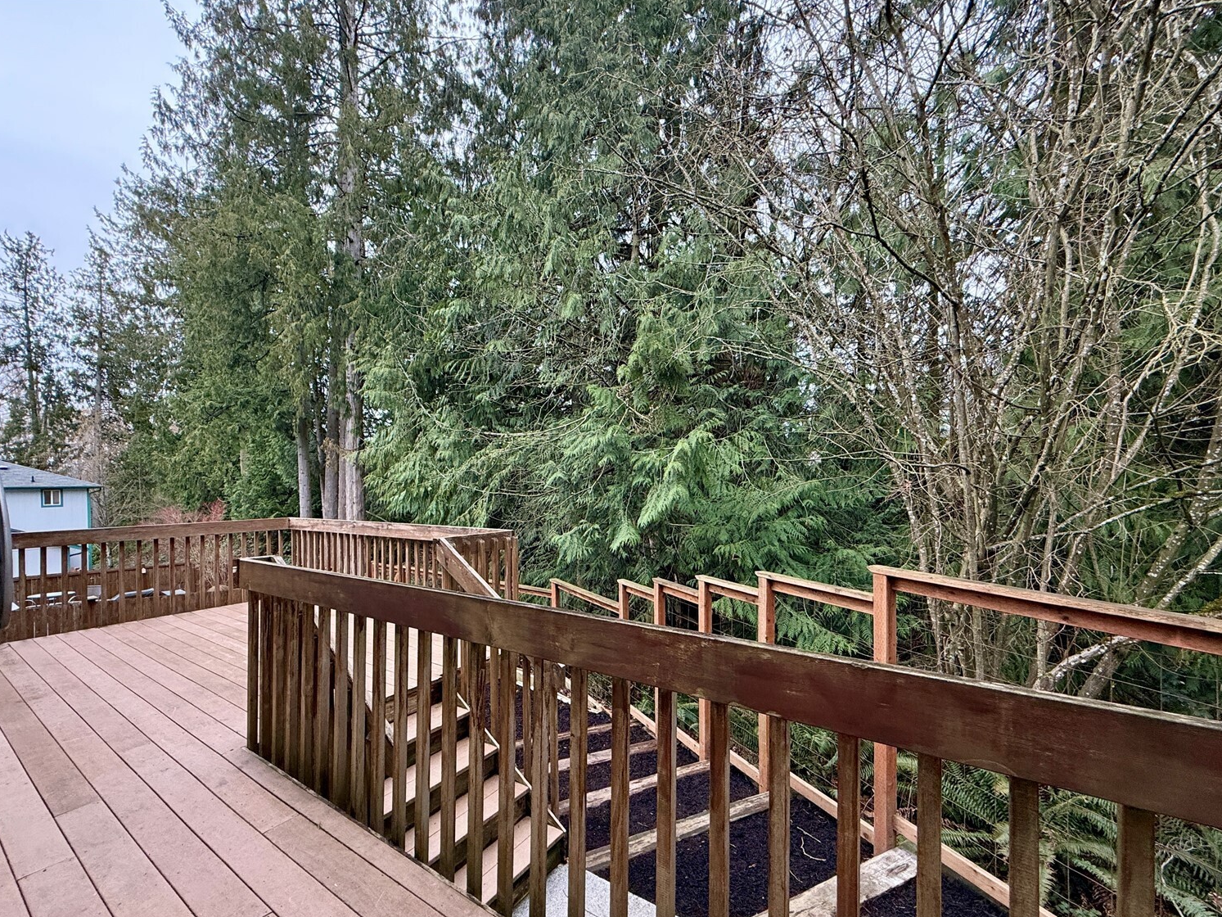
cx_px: 580
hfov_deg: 98.1
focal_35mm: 15
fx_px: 530
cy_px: 487
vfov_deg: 81.7
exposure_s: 1/121
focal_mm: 2.22
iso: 250
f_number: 2.2
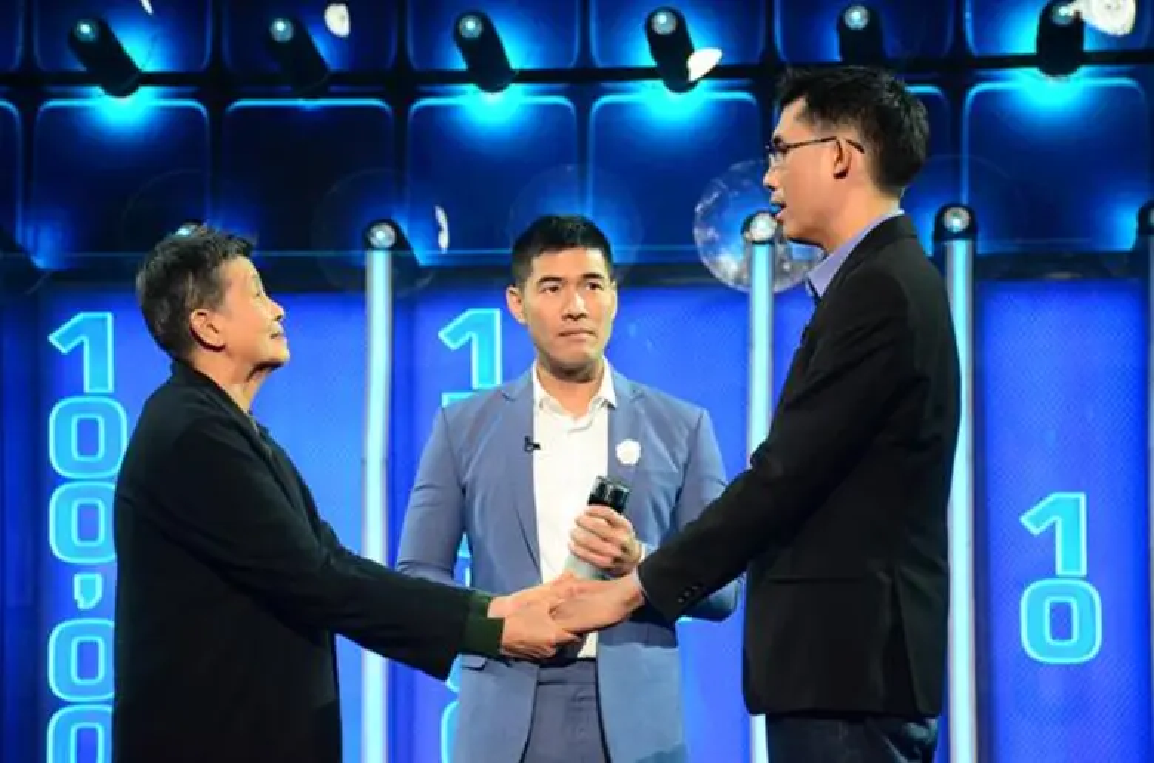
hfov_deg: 12.3
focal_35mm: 168
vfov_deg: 8.1
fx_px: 5372
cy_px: 382
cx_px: 577
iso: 3200
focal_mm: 112
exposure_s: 1/250
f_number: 5.6
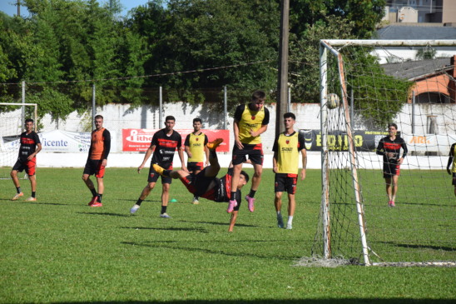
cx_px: 228
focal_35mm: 158
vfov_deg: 8.7
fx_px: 1994
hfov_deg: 13.0
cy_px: 152
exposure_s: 1/800
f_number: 7.1
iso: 200
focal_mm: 105
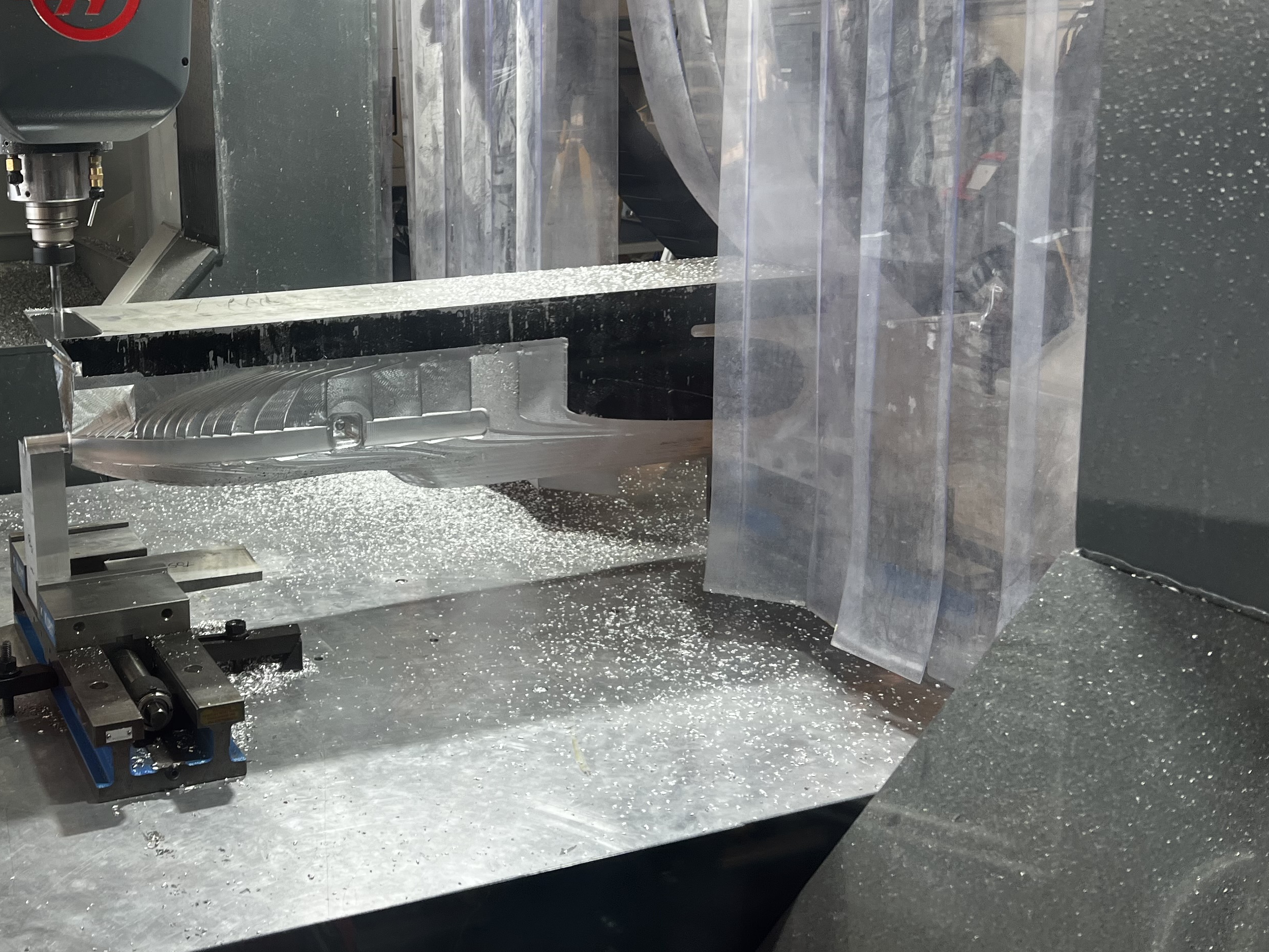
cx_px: 352
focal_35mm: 42
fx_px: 1540
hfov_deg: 43.7
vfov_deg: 34.2
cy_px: 361
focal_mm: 5.7
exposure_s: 1/120
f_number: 1.5
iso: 64
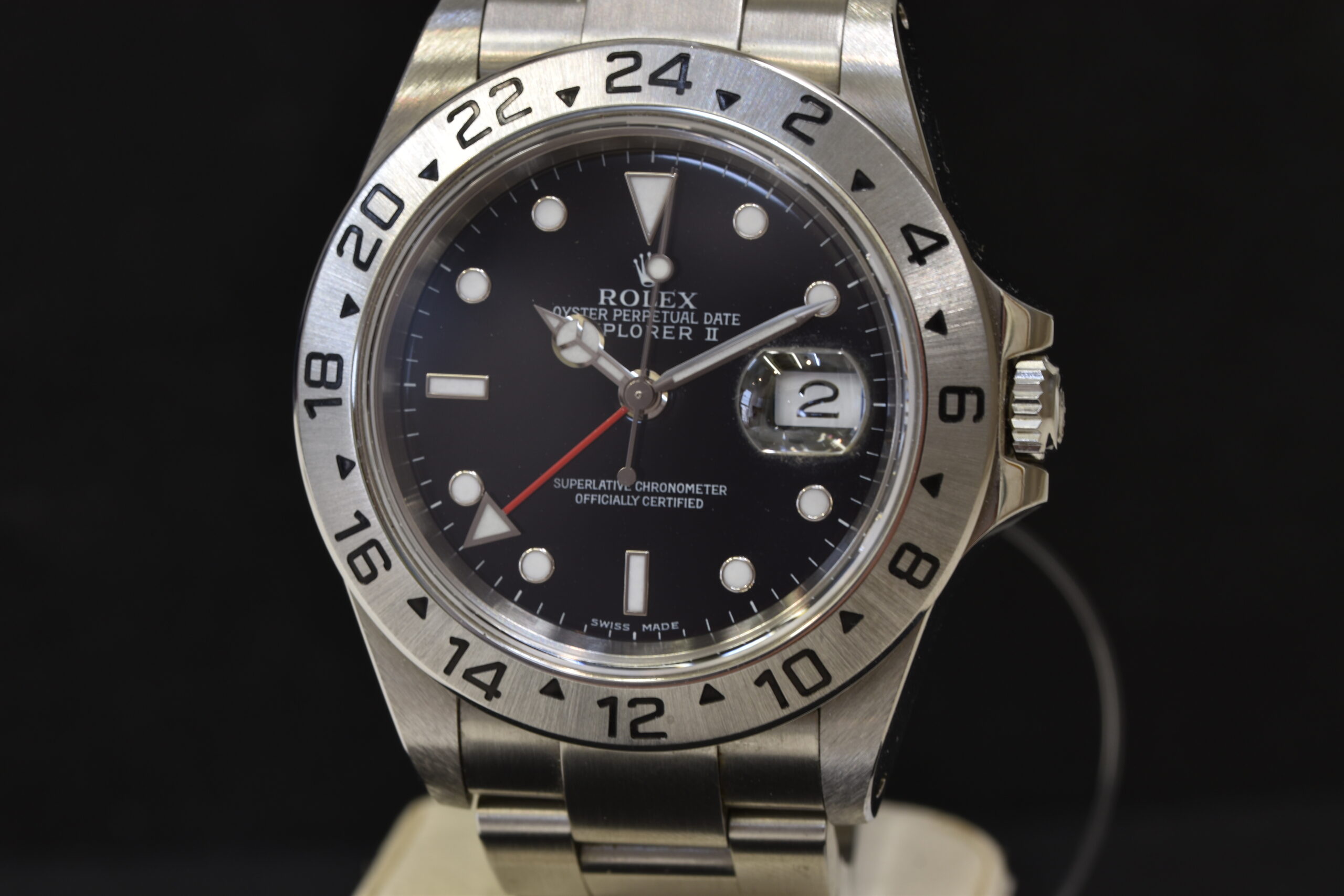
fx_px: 5040
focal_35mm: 135
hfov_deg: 15.2
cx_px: 672
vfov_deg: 10.2
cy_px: 448
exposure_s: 1/4
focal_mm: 90
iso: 100
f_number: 13
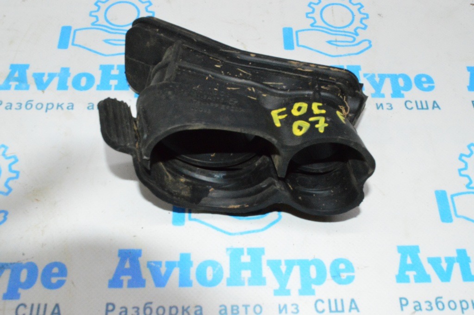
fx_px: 513
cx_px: 237
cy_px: 158
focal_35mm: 39
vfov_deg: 34.2
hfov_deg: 49.6
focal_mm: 26
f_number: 25
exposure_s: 1/60
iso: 6400
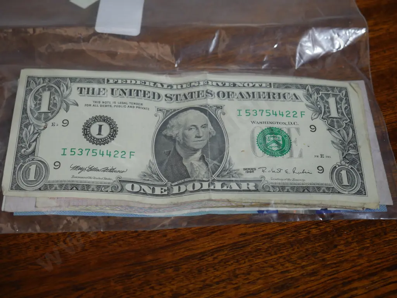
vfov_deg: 25.3
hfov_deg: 33.2
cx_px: 198
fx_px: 665
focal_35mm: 58
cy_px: 149
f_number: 5.4
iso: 400
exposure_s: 1/60
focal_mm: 29
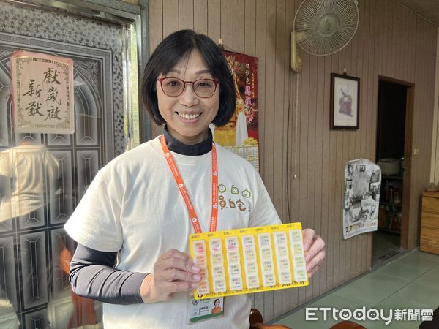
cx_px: 220
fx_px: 330
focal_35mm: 26
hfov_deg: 67.3
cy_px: 164
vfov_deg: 53.1
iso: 32
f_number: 1.5
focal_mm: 5.7
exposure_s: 1/120
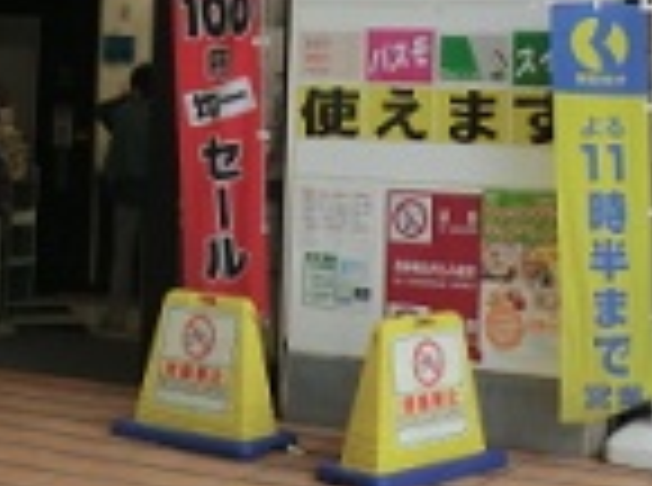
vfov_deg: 16.6
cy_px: -90
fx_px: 1597
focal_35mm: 85
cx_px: 486
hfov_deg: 22.9
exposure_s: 1/160
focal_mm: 4.3
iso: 80
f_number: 3.2
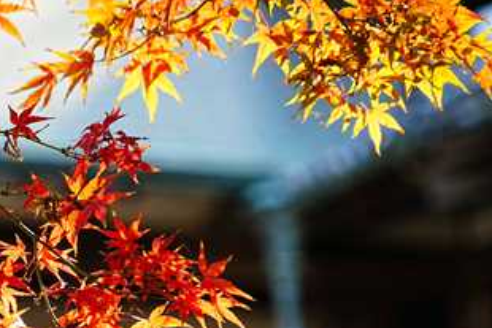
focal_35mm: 420
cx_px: 24
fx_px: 5742
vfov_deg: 3.3
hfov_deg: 4.9
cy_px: 242
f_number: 6.3
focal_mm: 163
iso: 640
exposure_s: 1/200
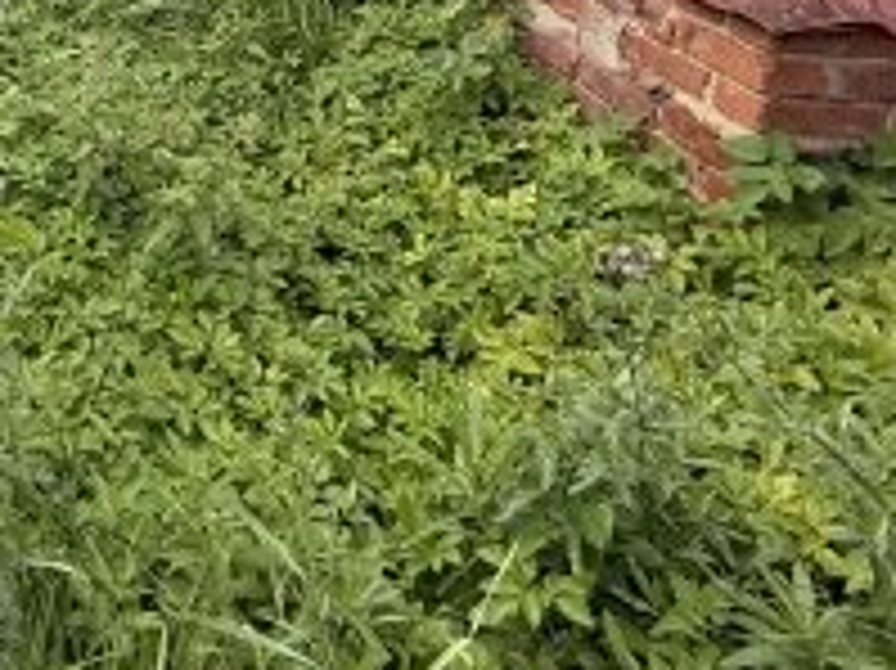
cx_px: -72
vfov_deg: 26.9
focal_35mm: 44
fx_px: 1138
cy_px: -229
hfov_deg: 36.8
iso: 64
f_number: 2.2
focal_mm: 2.22
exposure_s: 1/148
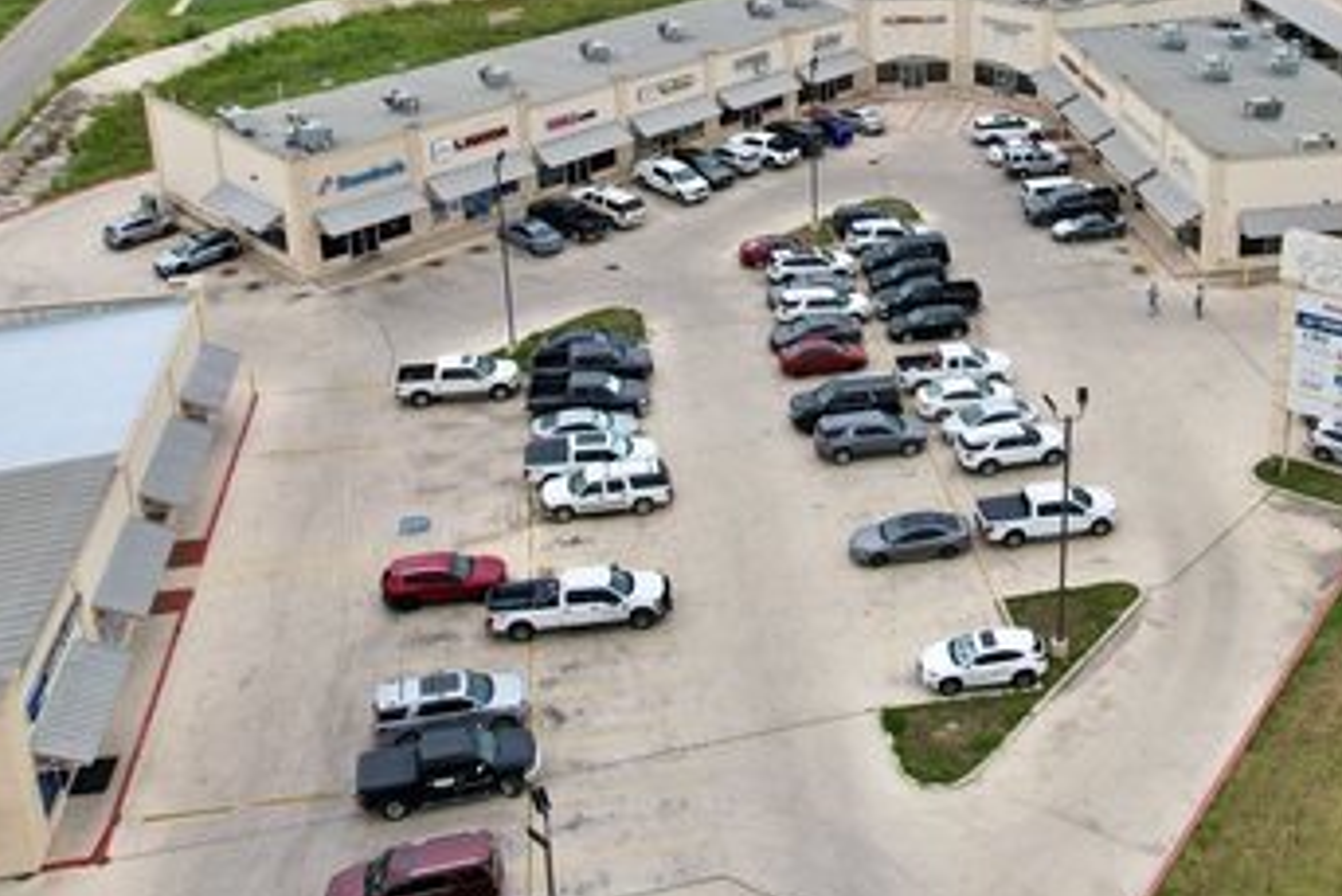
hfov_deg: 46.4
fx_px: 1529
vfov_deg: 31.4
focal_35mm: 41
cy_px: 127
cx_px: 927
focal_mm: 8.38
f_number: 2.8
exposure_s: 1/1500
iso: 120
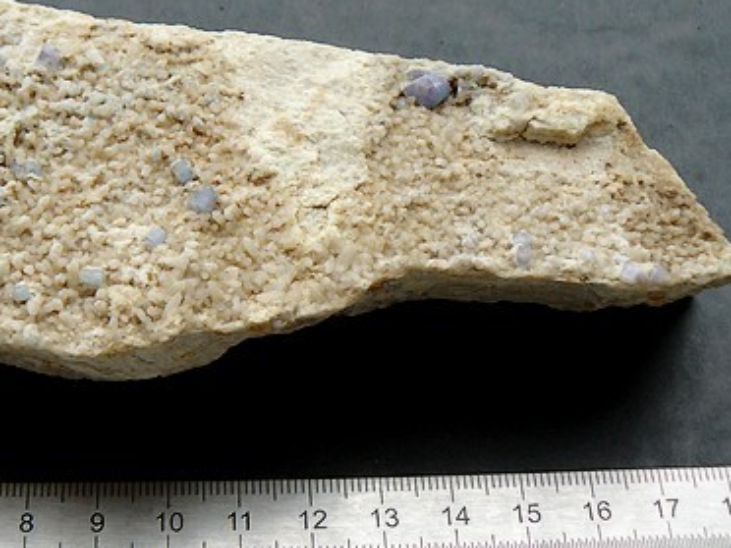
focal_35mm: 62
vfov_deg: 23.6
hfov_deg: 30.4
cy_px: 202
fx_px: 1309
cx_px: 140
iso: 100
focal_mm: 6
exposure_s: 1/100
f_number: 4
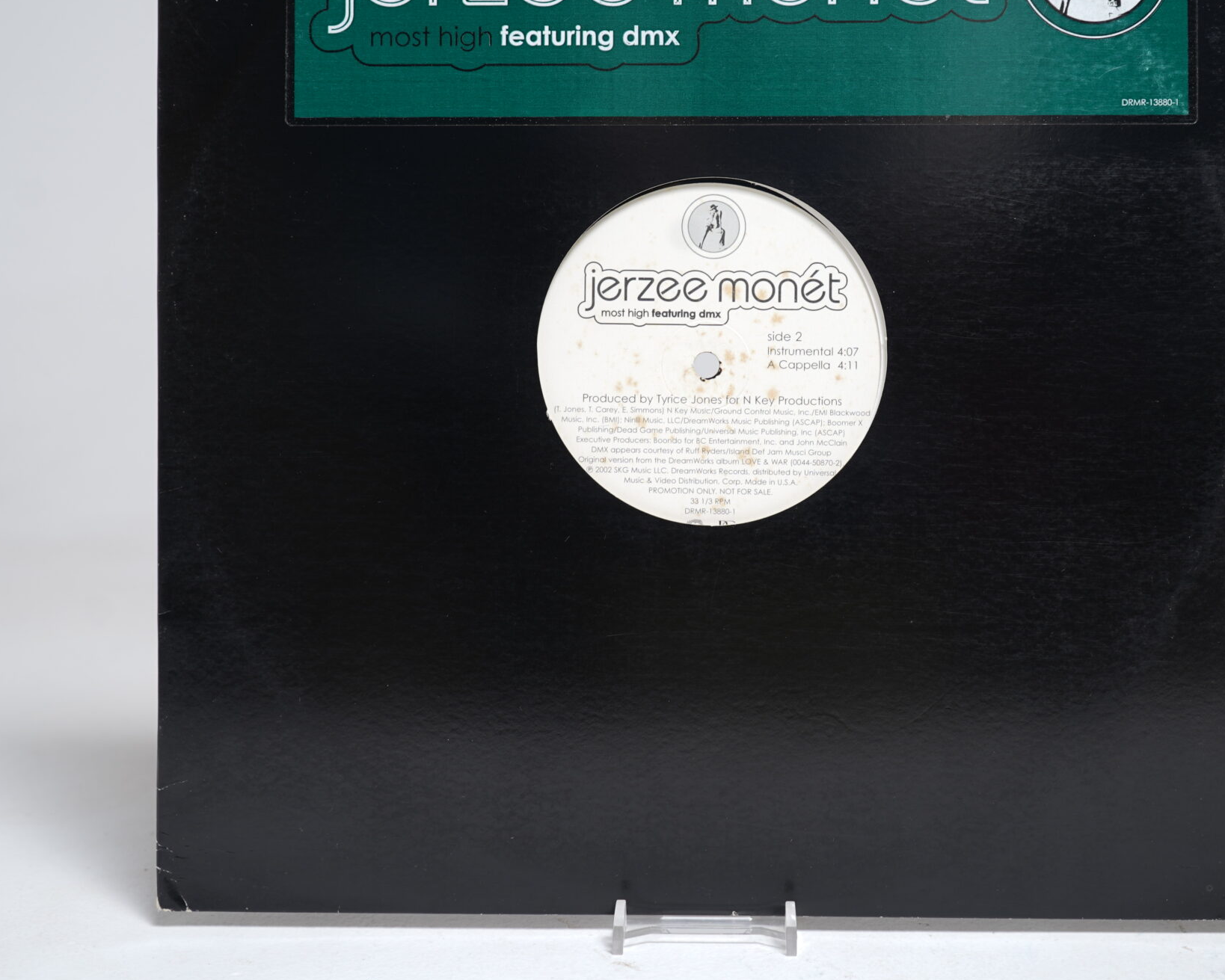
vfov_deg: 33.9
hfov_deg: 41.9
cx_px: 713
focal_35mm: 44
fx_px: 1596
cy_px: 353
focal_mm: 30
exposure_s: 1/3
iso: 64
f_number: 5
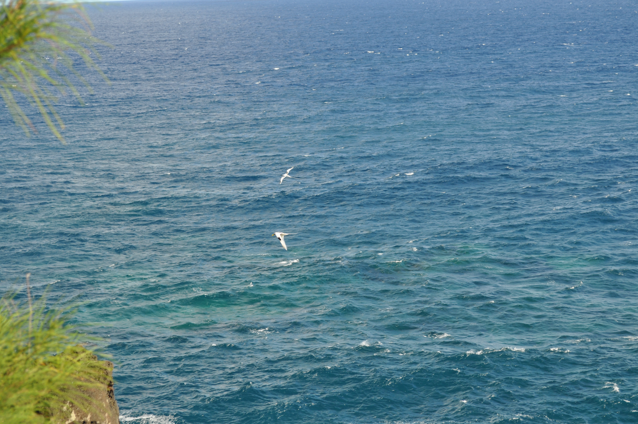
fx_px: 1460
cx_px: 319
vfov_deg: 16.5
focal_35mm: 82
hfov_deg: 24.6
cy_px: 212
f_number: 8
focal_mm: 55
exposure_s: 1/250
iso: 200
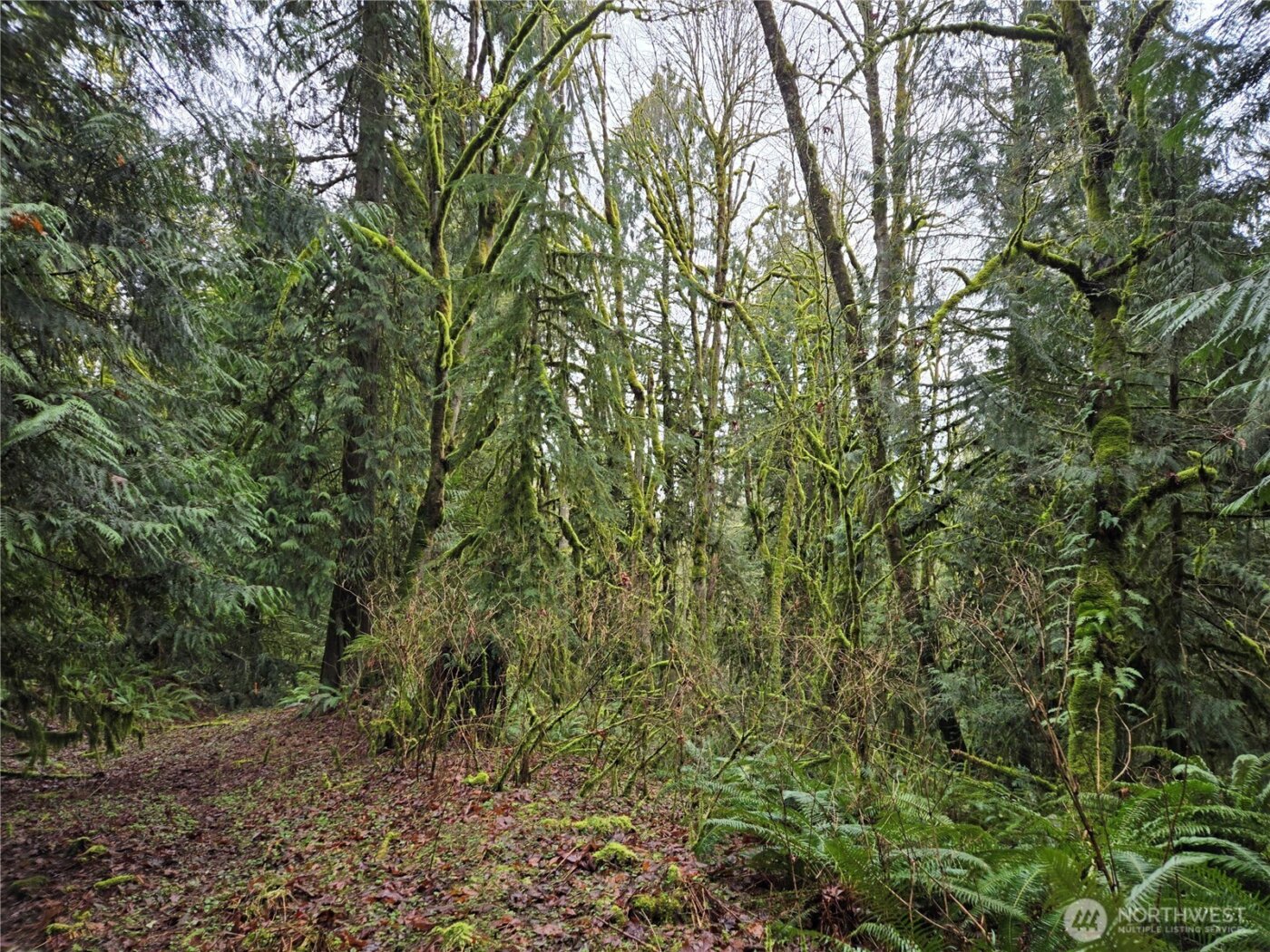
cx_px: 635
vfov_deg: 58.9
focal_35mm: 23
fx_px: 844
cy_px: 476
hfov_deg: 73.9
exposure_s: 1/180
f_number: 1.8
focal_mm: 5.4
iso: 40
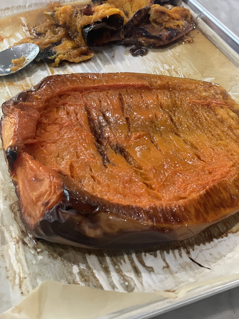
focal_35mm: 52
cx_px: 120
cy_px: 160
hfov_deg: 28.0
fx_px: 479
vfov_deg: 36.8
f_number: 2
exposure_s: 1/40
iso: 400
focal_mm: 6
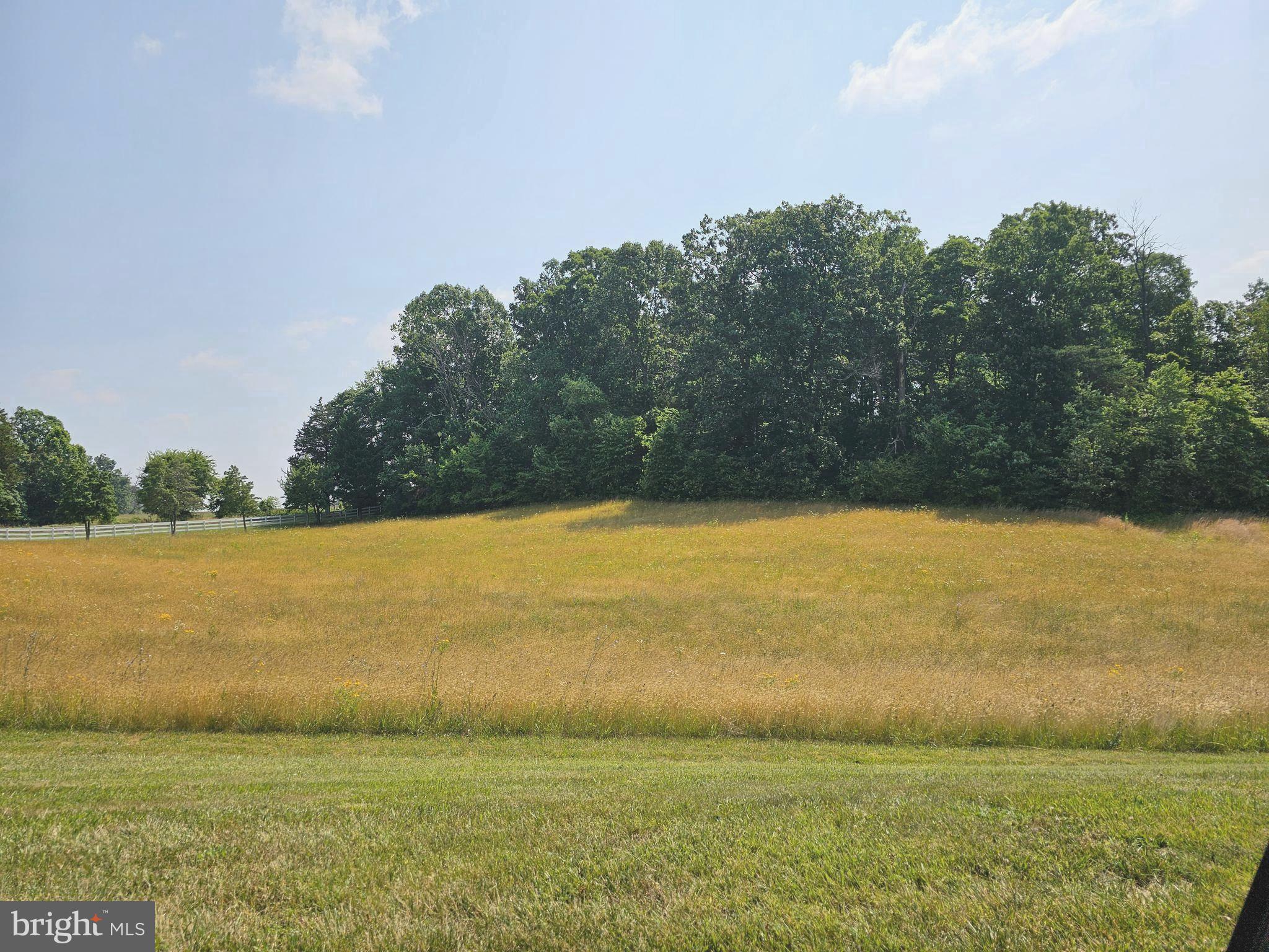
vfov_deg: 58.9
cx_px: 634
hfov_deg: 73.9
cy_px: 476
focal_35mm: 23
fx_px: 843
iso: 10
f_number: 1.7
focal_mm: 6.3
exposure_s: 1/1497
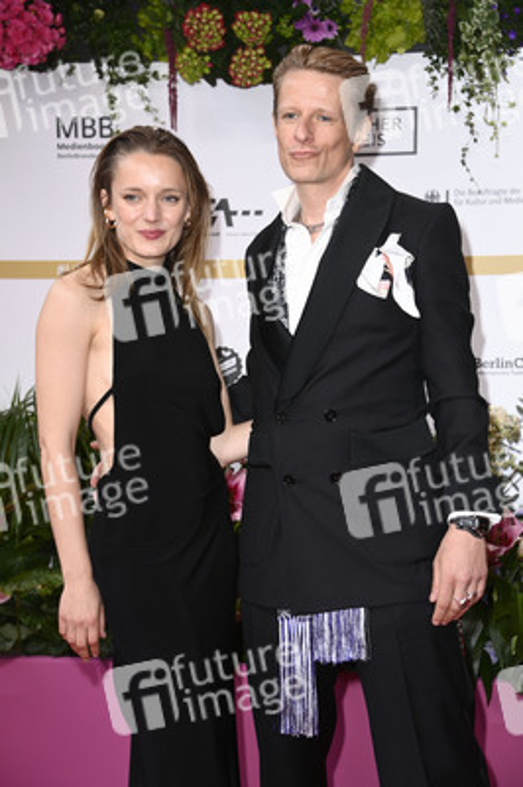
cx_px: 262
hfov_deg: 16.0
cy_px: 394
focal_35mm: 85
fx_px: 1855
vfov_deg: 23.9
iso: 400
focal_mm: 85
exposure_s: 1/250
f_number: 5.6
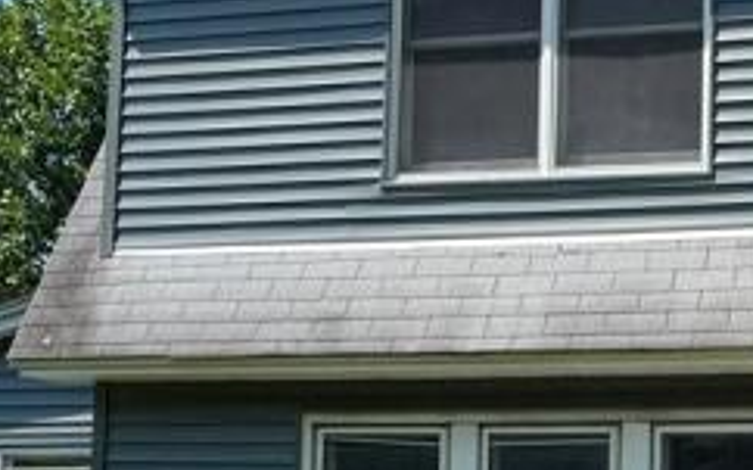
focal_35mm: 82
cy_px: 482
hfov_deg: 24.0
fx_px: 1682
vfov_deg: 15.6
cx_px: 769
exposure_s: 1/2309
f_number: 1.6
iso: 50
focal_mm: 5.1
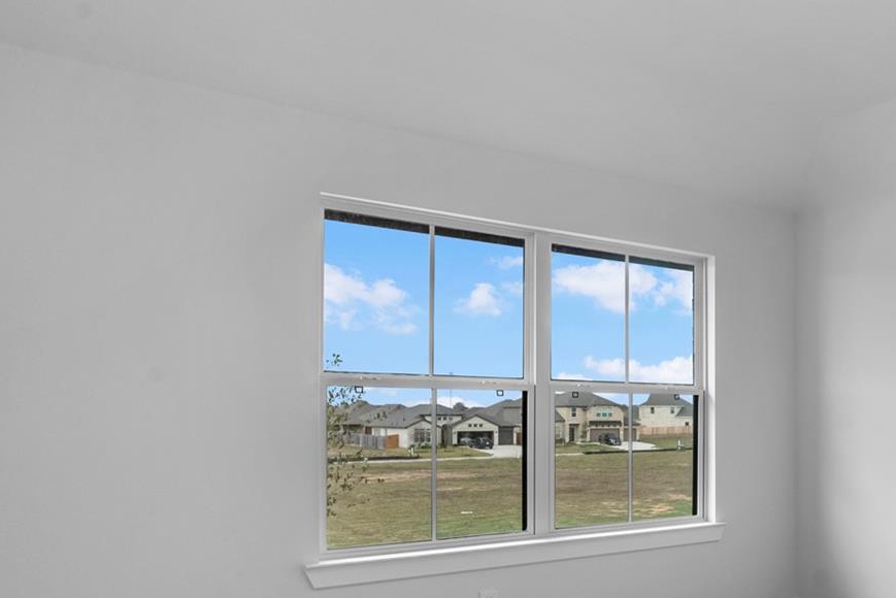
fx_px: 822
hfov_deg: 45.2
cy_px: 400
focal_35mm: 33
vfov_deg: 39.5
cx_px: 956
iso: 250
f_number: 9
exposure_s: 1/250
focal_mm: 14
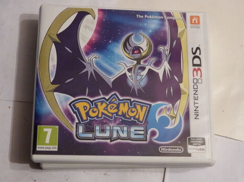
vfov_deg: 22.9
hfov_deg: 30.3
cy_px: 92
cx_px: 122
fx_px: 451
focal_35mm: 64
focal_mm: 11.3
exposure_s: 1/20
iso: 800
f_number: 3.3
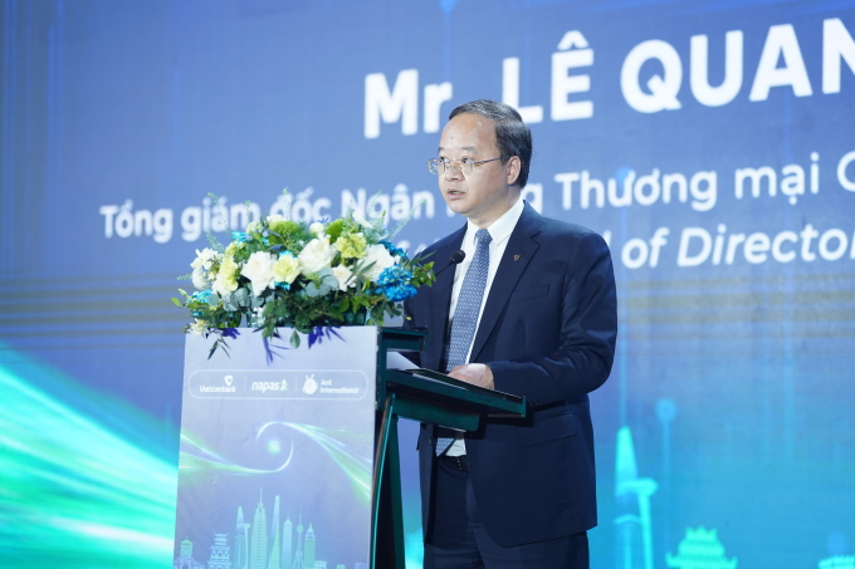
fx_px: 2184
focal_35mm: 92
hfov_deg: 22.1
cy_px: 284
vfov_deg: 14.9
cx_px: 428
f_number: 2.8
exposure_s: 1/250
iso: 640
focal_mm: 92
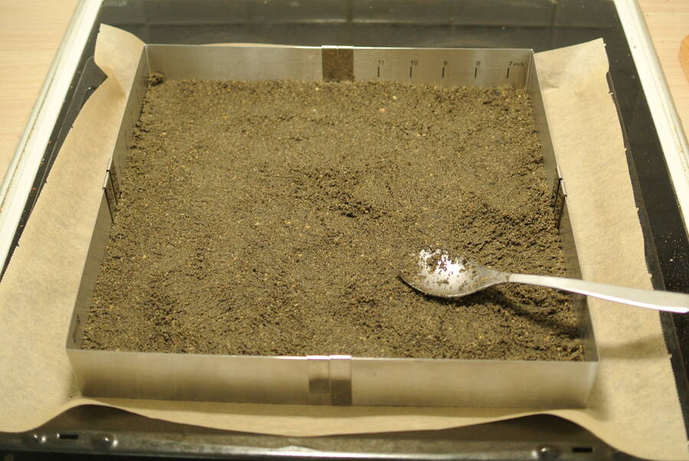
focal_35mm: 49
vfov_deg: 27.6
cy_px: 230
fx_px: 939
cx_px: 344
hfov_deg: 40.3
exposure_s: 1/60
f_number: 1.8
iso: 400
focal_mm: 18.5
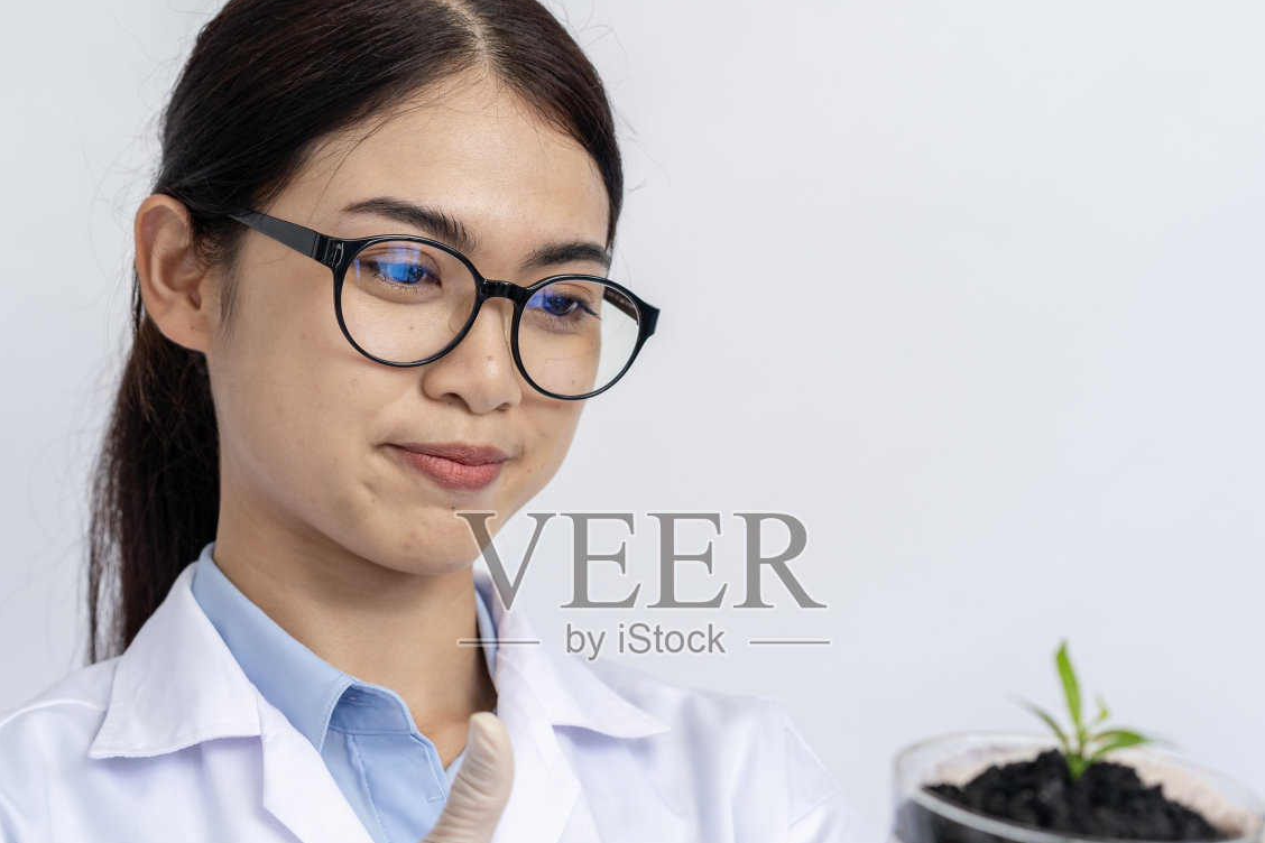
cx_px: 644
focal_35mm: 78
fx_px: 2741
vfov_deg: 17.4
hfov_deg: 26.0
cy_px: 588
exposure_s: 1/400
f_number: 4.5
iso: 400
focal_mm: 55
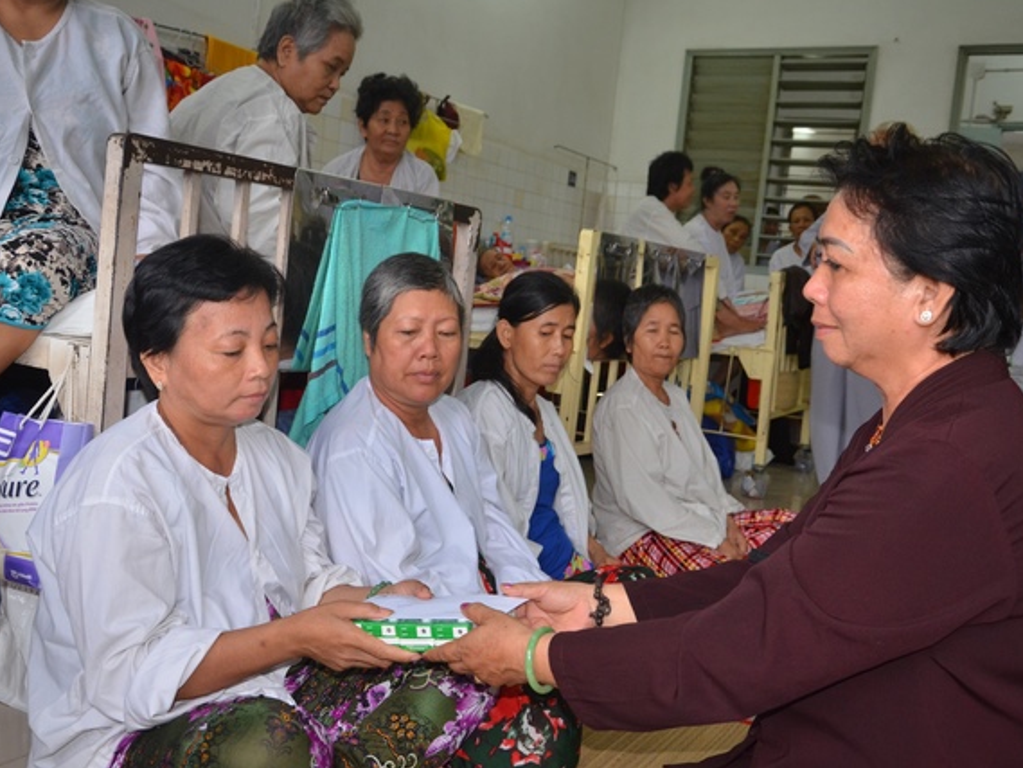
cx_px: 534
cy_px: 382
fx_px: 1021
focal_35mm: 35
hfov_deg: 53.2
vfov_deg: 41.2
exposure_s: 1/60
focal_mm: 21
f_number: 5
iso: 1000
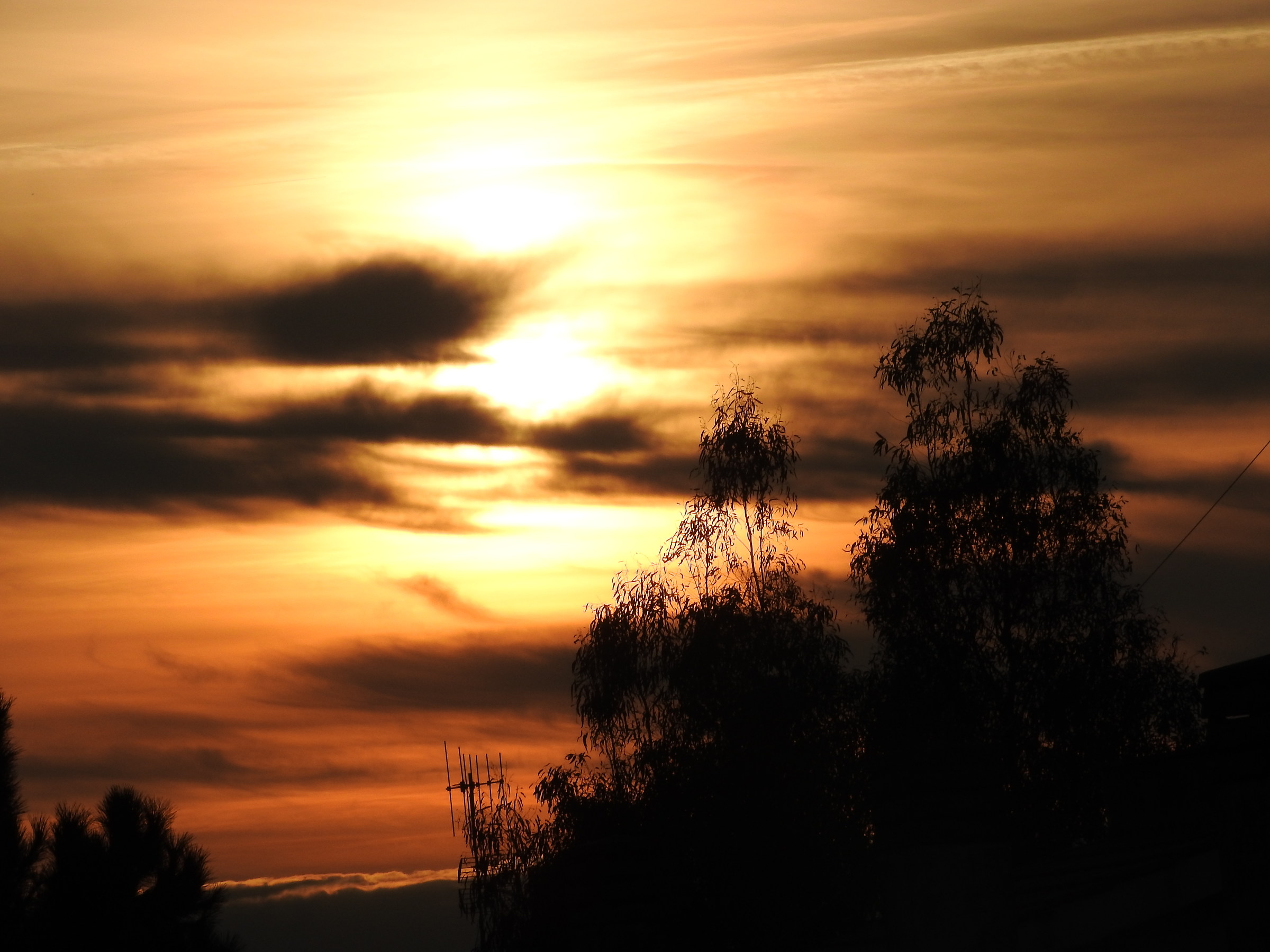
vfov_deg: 5.9
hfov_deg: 7.9
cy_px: 476
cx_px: 635
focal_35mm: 250
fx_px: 9172
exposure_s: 1/2500
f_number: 7.7
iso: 100
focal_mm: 44.8
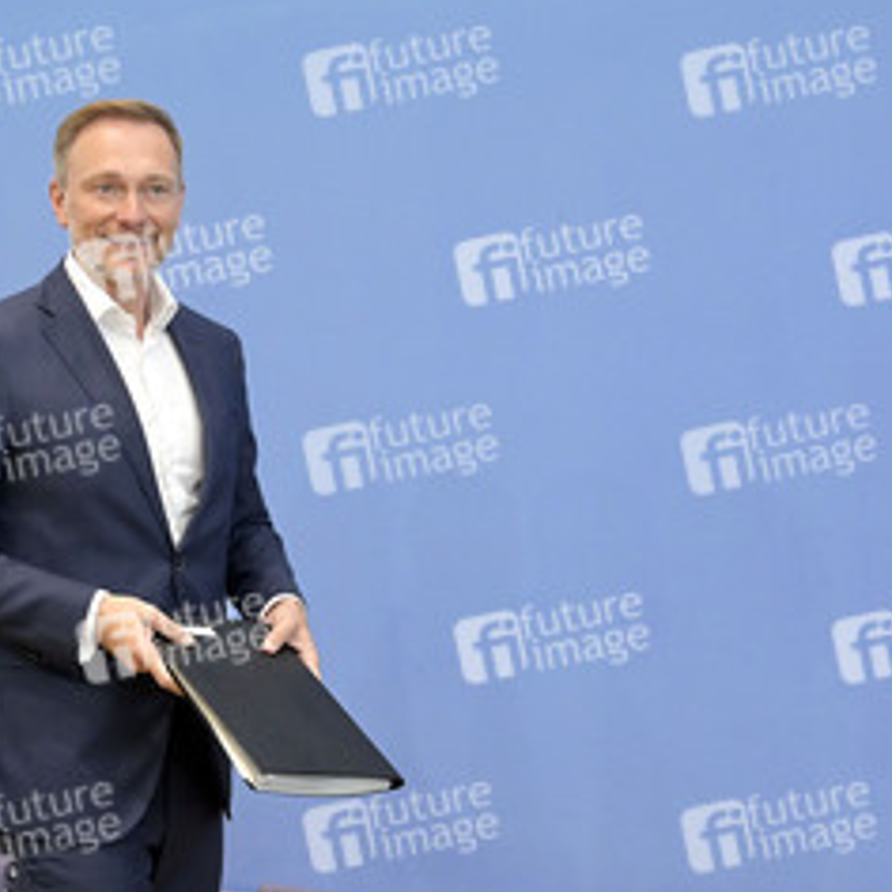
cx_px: 74
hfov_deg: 31.1
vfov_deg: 32.7
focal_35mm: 52
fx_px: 1516
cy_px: 544
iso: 5000
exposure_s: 1/500
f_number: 5
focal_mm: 32
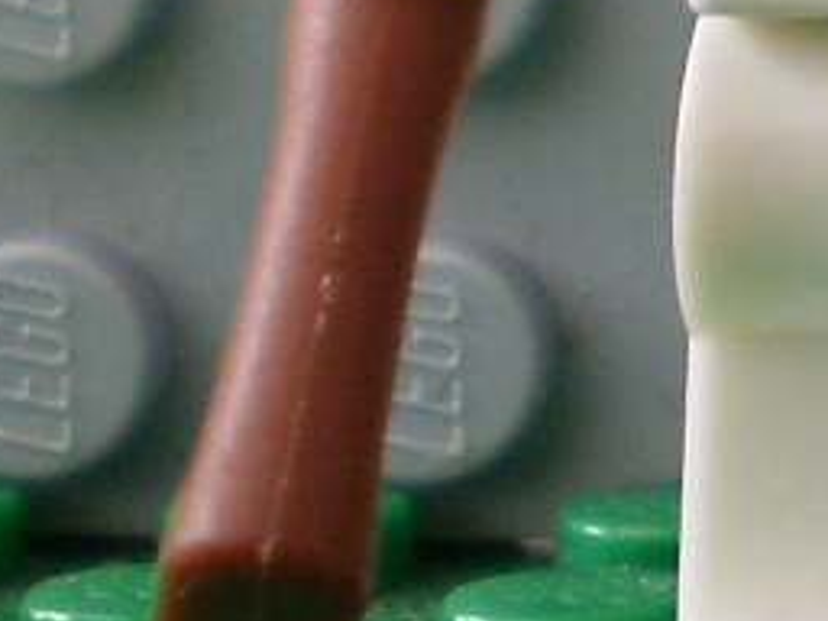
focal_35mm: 262
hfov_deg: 6.9
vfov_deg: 5.5
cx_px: 2410
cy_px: -737
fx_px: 6267
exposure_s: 1/20
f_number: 3.5
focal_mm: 7.4
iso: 125
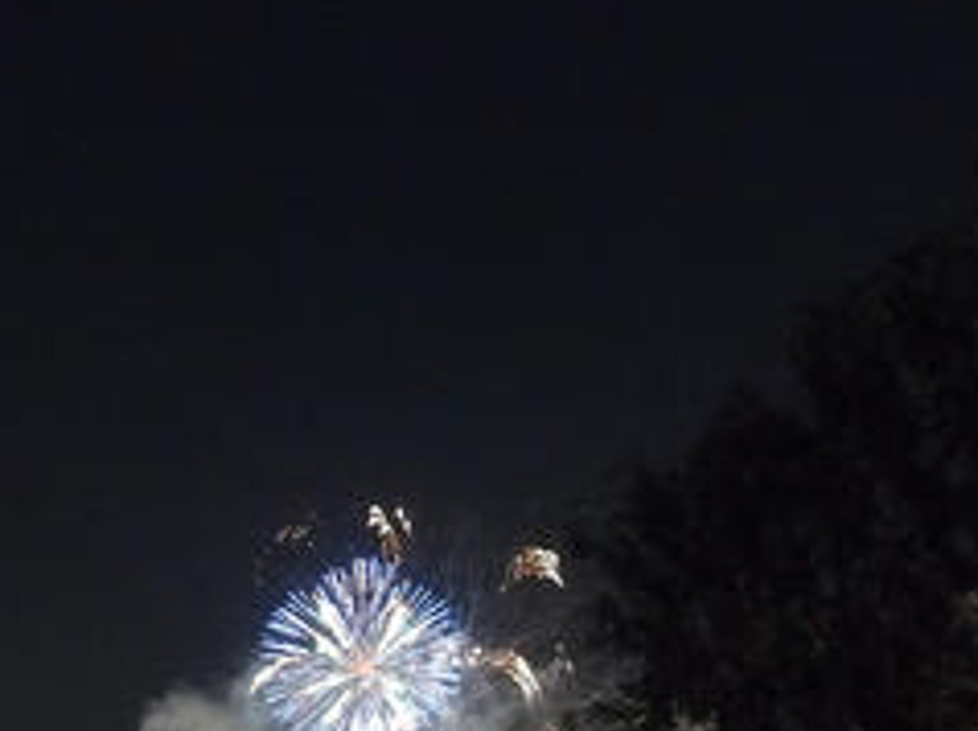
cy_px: 563
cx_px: 255
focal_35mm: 53
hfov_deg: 35.5
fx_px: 1496
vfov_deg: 27.0
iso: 1600
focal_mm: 6
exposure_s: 1/5
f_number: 2.8
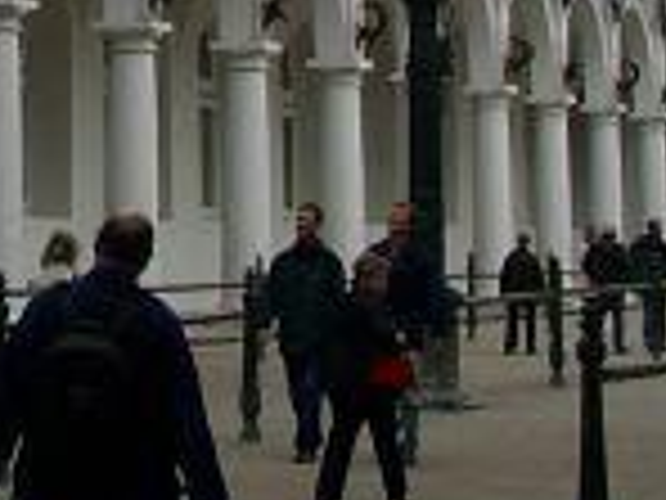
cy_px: -608
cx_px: -220
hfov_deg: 10.5
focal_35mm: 184
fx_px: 3540
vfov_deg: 7.6
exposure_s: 1/561
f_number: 4
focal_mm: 7.13
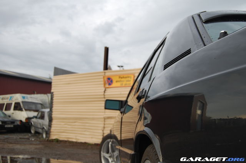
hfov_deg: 43.6
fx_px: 307
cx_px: 123
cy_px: 82
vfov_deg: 29.8
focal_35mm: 45
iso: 200
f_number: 5.6
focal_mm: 30
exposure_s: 1/125
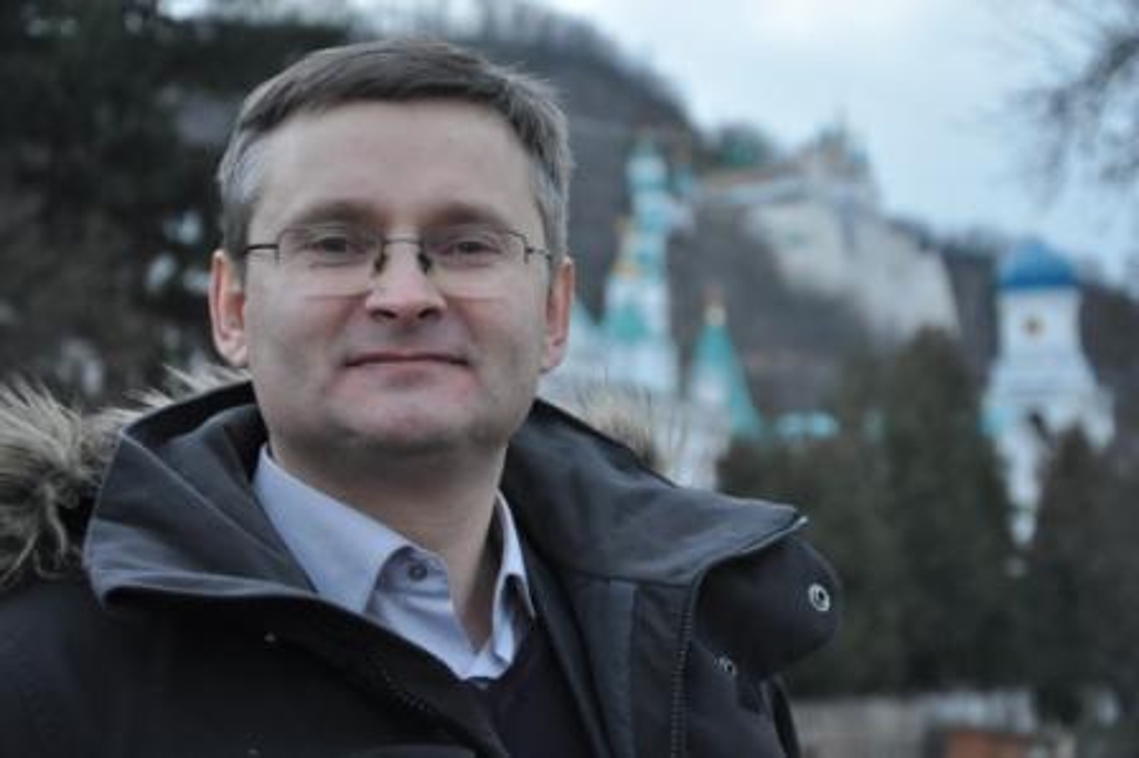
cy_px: 379
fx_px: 3130
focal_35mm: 99
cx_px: 570
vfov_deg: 13.8
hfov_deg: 20.6
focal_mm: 66
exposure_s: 1/30
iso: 800
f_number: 5.3
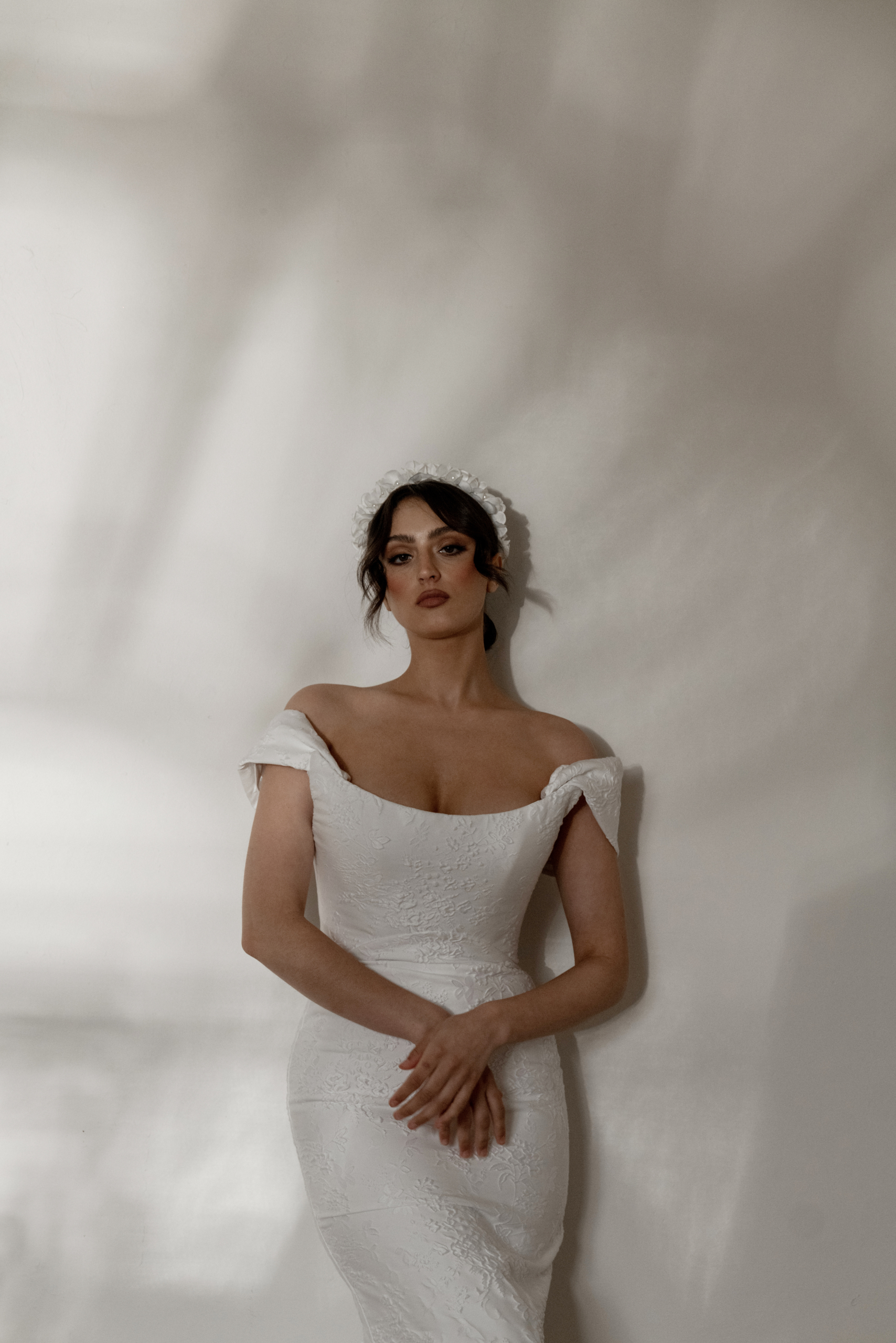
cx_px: 448
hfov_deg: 18.9
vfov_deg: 28.1
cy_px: 672
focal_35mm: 72
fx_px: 2686
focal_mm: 72
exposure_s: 1/200
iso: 1600
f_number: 5.6
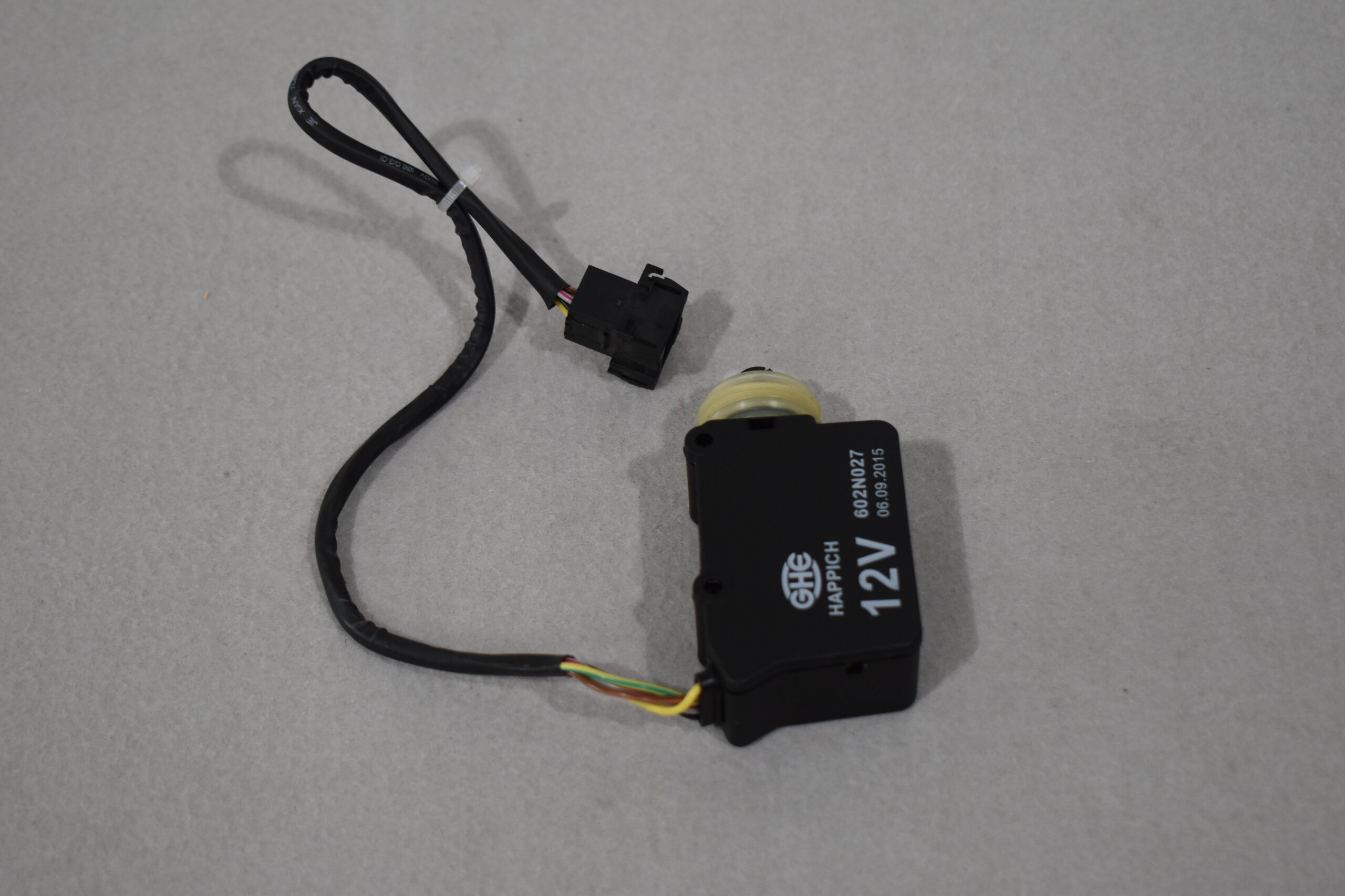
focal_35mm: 68
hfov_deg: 29.9
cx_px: 672
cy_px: 448
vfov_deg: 20.2
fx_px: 2522
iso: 720
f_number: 5
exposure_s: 1/250
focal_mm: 45
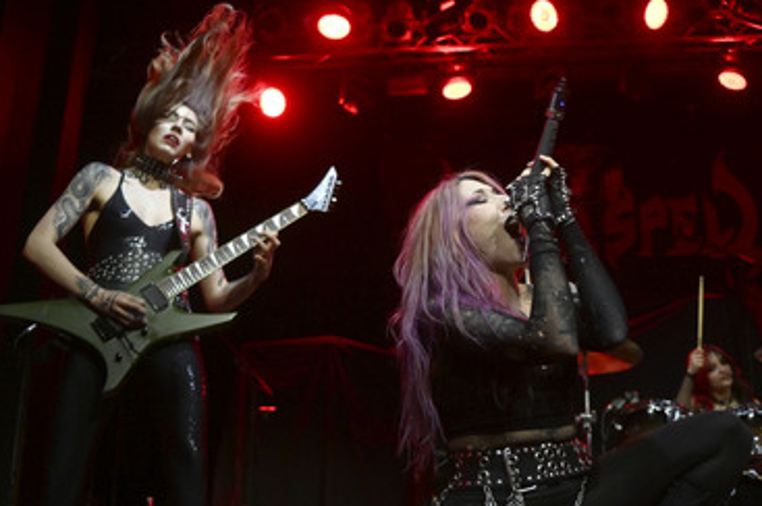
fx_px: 909
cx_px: 437
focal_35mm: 43
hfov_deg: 45.3
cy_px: 282
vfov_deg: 31.1
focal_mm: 35
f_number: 4
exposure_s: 1/400
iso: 4000
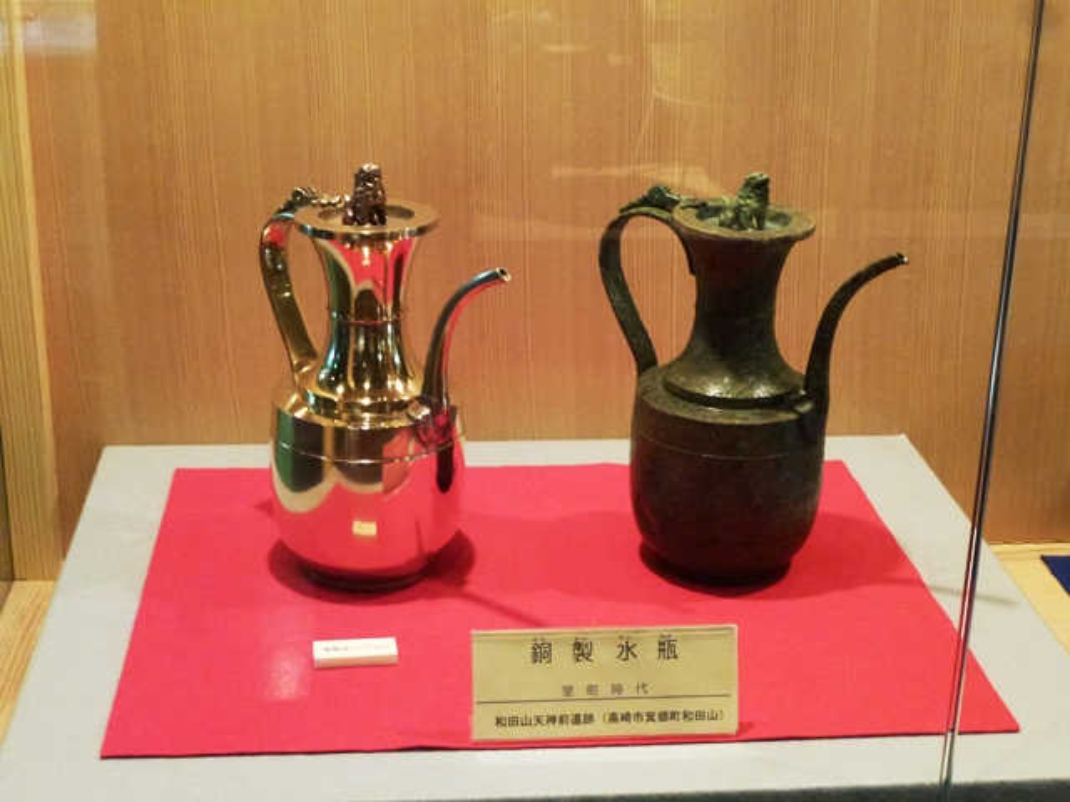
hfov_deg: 34.9
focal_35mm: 55
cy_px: 401
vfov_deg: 26.6
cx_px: 535
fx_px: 1700
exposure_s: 1/10
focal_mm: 9.4
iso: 400
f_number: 4.3
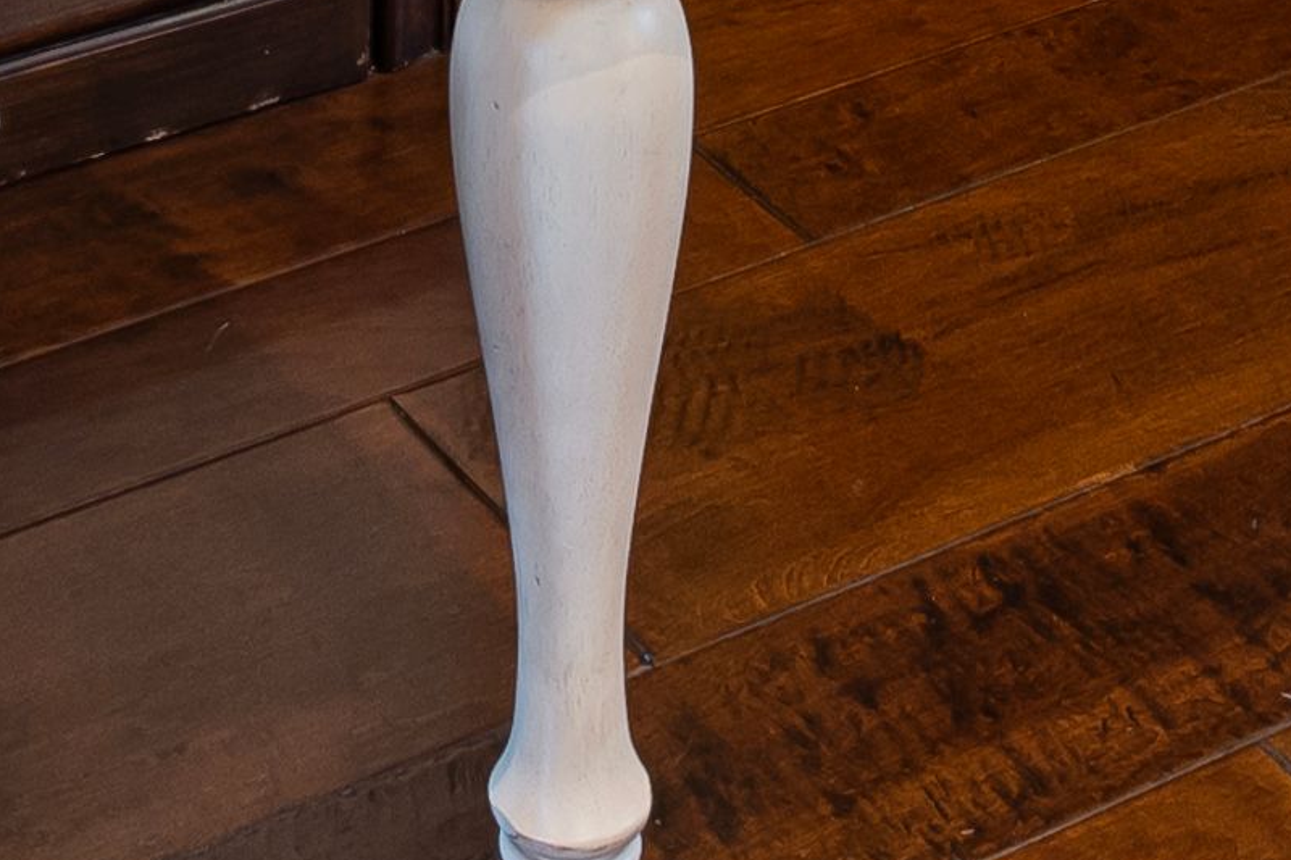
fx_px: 4302
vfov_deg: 8.1
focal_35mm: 120
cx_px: 421
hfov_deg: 17.0
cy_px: -2343
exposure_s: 1.3
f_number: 9
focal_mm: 16
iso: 640
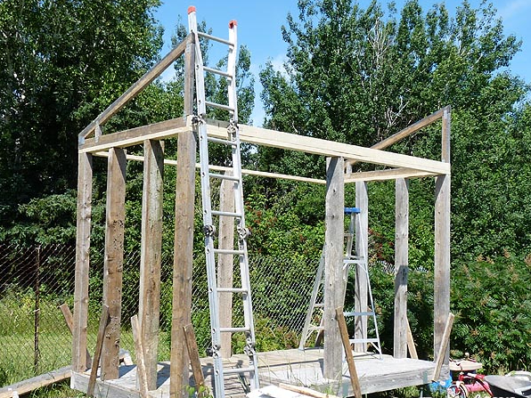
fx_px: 675
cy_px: 206
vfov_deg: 32.9
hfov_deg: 42.9
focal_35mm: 44
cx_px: 256
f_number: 5.6
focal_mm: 4.8
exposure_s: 1/320
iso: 100
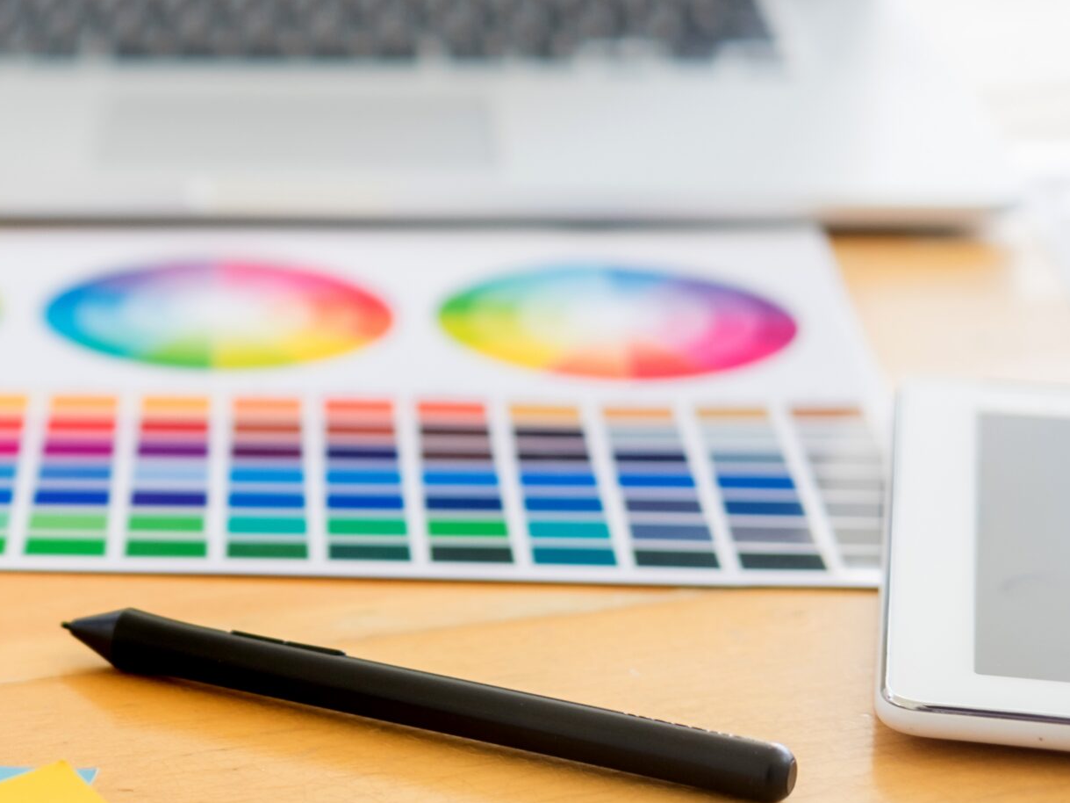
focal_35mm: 107
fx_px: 3307
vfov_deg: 13.8
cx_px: 7
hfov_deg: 17.9
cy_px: 200
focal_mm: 35
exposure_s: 1/100
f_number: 2
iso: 200
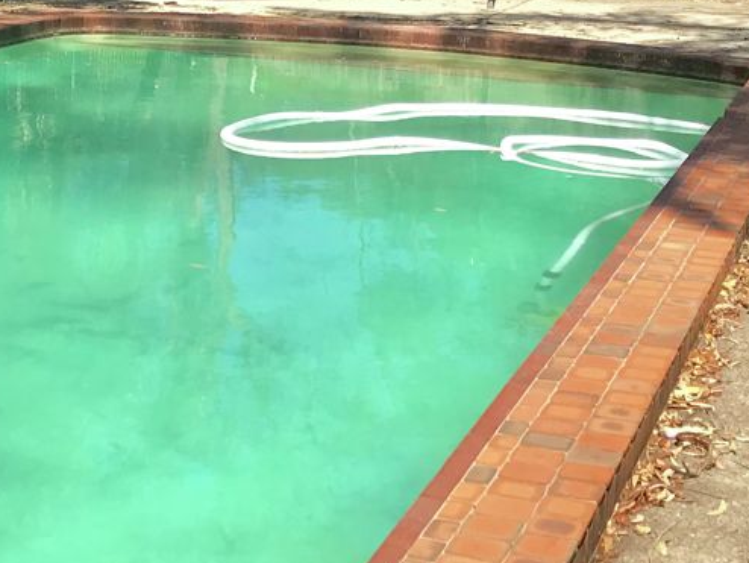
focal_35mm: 85
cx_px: 126
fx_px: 1840
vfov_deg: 17.3
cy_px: 140
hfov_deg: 22.6
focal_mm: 3.99
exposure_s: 1/2037
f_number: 1.8
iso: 20
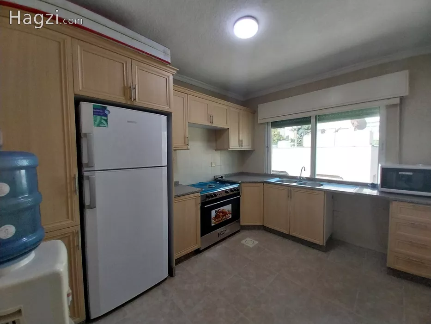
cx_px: 216
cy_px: 162
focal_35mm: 13
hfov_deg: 106.2
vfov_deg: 89.9
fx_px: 162
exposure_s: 1/105
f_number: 2.2
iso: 64
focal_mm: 1.3
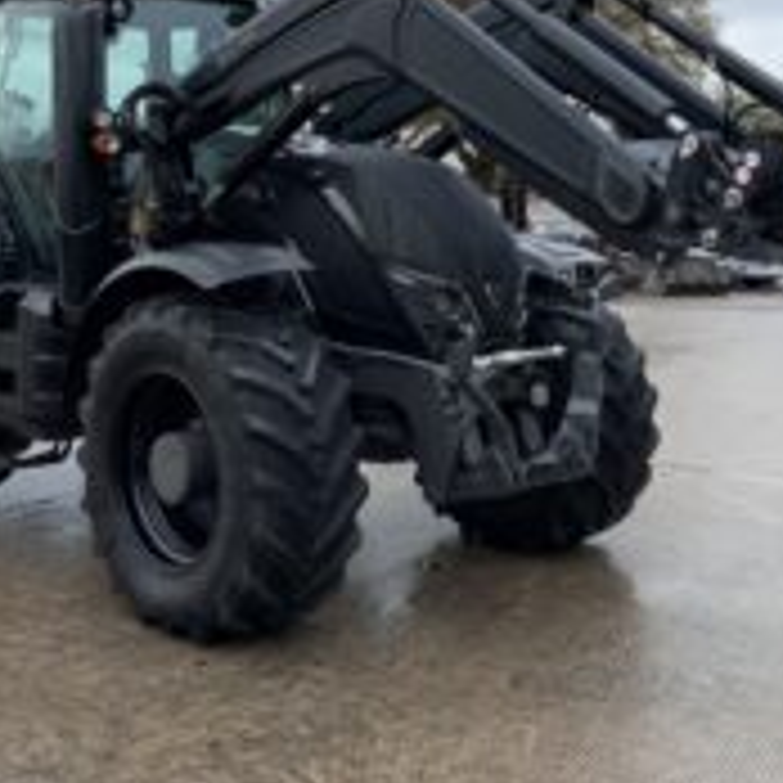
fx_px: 1356
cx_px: 441
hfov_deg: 32.2
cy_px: 194
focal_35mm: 53
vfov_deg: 31.6
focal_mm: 3
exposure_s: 1/409
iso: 16
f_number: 1.8
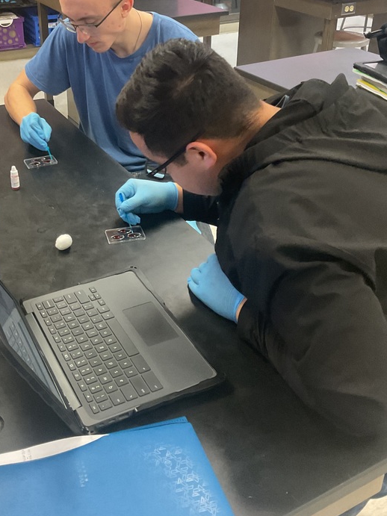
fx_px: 641
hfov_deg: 33.5
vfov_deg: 43.0
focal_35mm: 43
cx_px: 160
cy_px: 155
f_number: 1.8
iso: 250
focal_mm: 3
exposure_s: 1/60
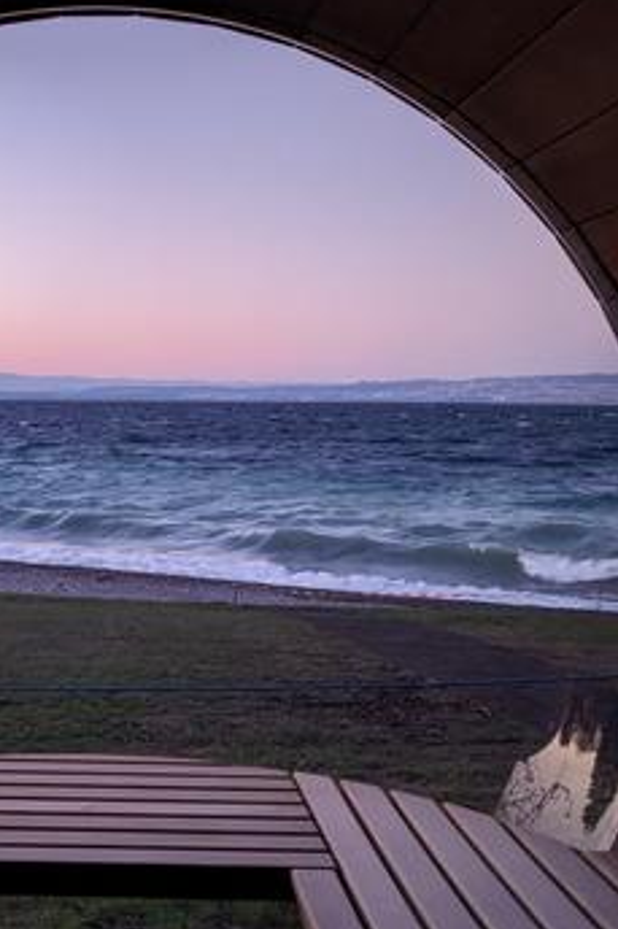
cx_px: 62
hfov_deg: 26.6
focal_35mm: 49
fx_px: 1263
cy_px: 537
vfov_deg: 40.3
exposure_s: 1/25
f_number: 1.73
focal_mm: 4.38
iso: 592
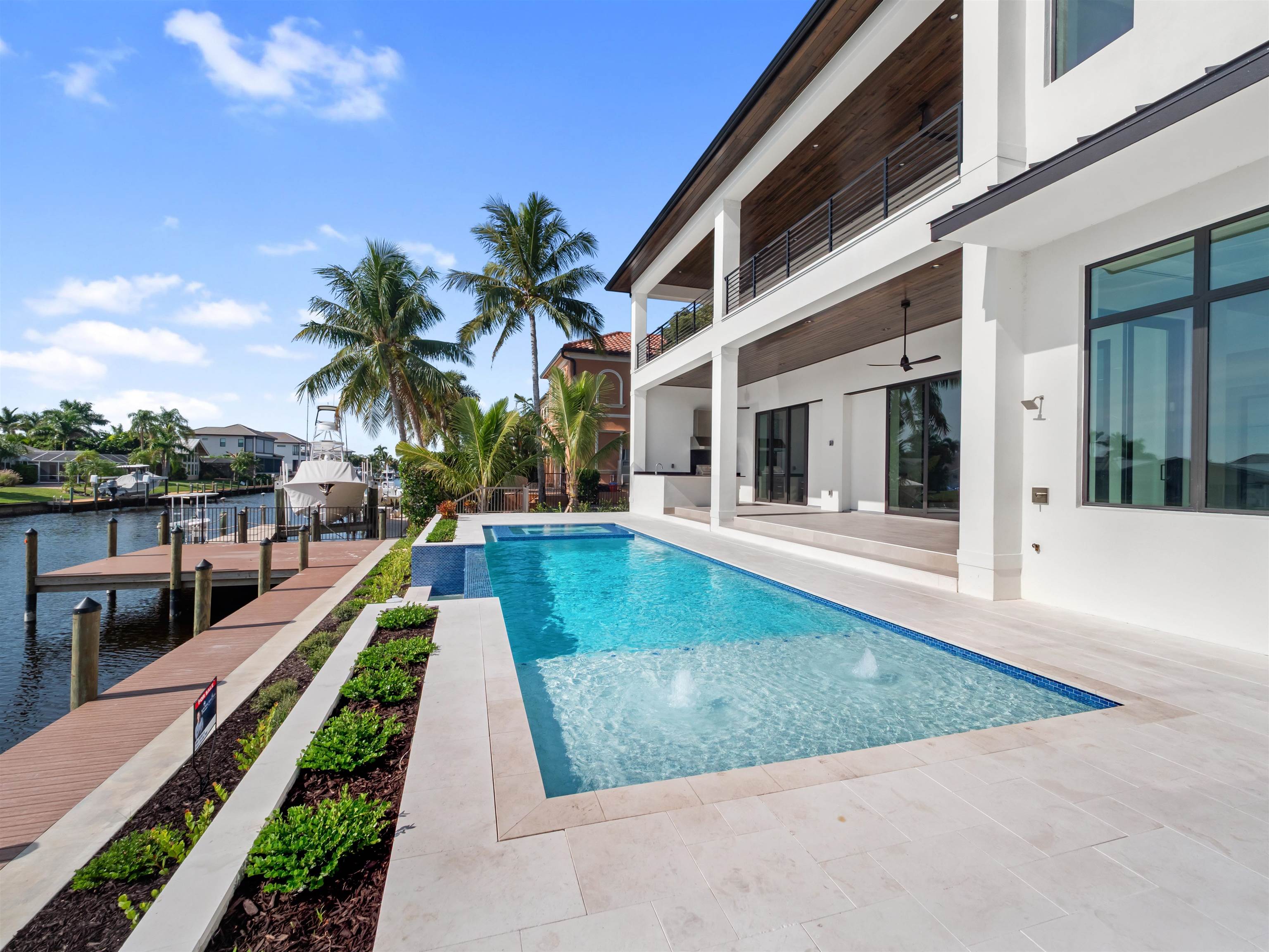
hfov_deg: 102.1
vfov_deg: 85.7
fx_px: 513
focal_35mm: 14
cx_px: 634
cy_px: 476
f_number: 7.1
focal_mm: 7
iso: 200
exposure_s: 1/800
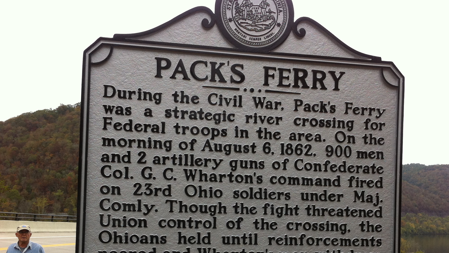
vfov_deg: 25.6
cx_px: 255
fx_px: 548
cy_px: 200
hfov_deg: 44.5
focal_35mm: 46
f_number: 2.8
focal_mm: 3.85
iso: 80
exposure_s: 1/302
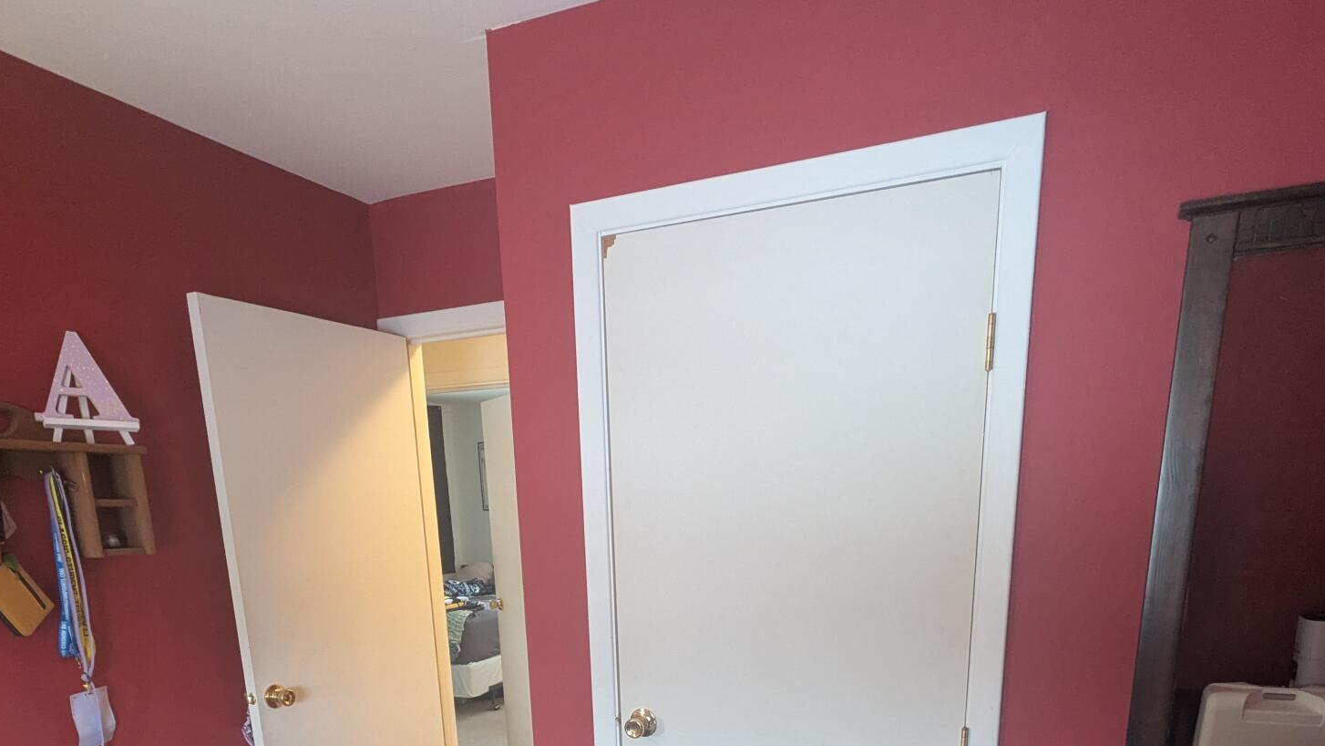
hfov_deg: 76.3
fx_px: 843
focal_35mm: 24
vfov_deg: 41.7
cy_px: 737
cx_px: 649
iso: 224
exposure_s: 1/23.8
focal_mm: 2.35
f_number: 2.2
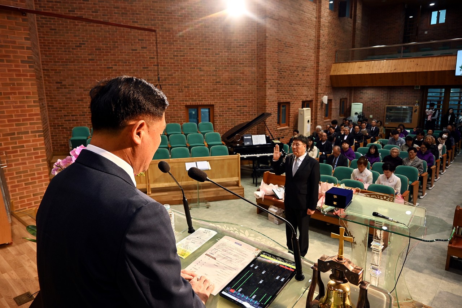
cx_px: 231
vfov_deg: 53.1
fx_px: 308
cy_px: 154
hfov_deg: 73.8
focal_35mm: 24
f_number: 4
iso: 400
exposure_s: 1/60
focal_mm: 16
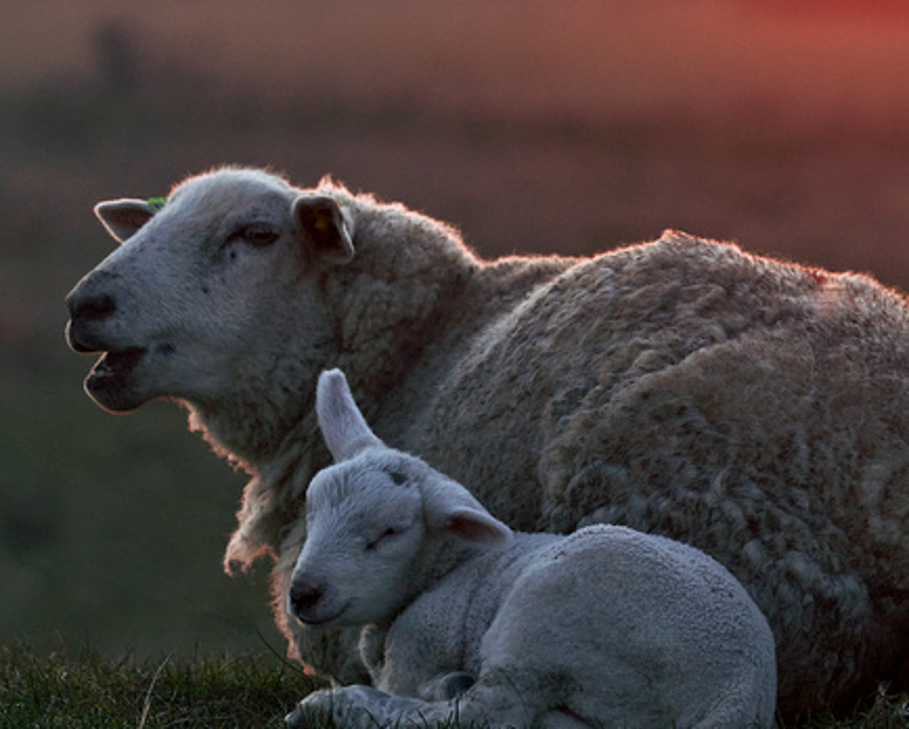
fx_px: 16291
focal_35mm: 605
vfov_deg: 2.6
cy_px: 169
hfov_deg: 3.2
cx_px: 542
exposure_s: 1/200
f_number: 8
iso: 400
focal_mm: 280
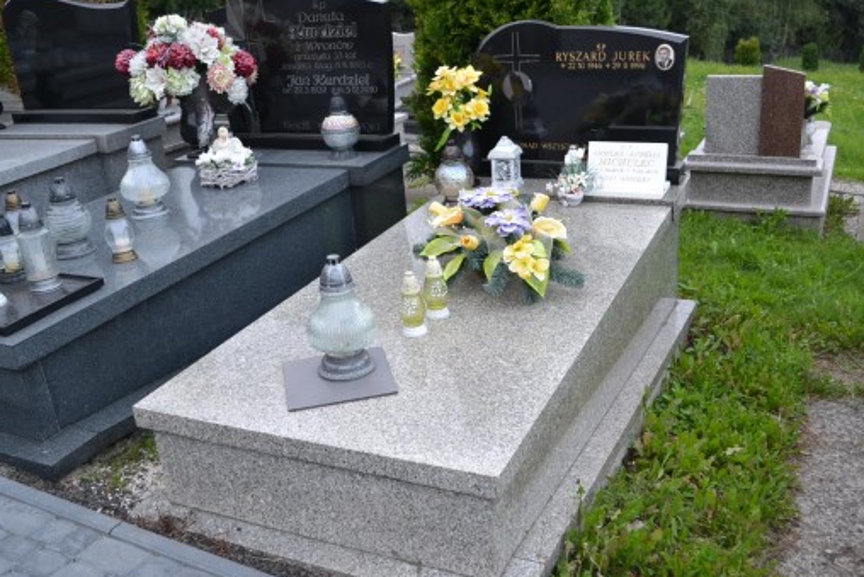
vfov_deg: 38.9
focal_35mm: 34
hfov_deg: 55.8
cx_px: 452
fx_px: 816
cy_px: 294
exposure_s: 1/60
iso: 560
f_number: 3.5
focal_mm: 18
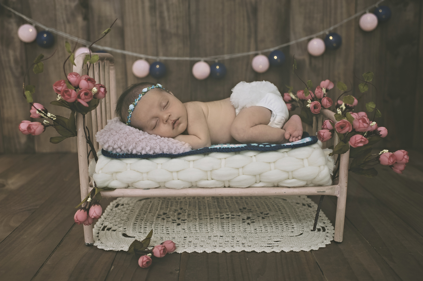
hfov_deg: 54.5
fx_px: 411
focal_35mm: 35
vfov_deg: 37.8
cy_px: 140
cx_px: 212
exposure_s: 1/250
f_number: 3.2
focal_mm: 35
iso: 320
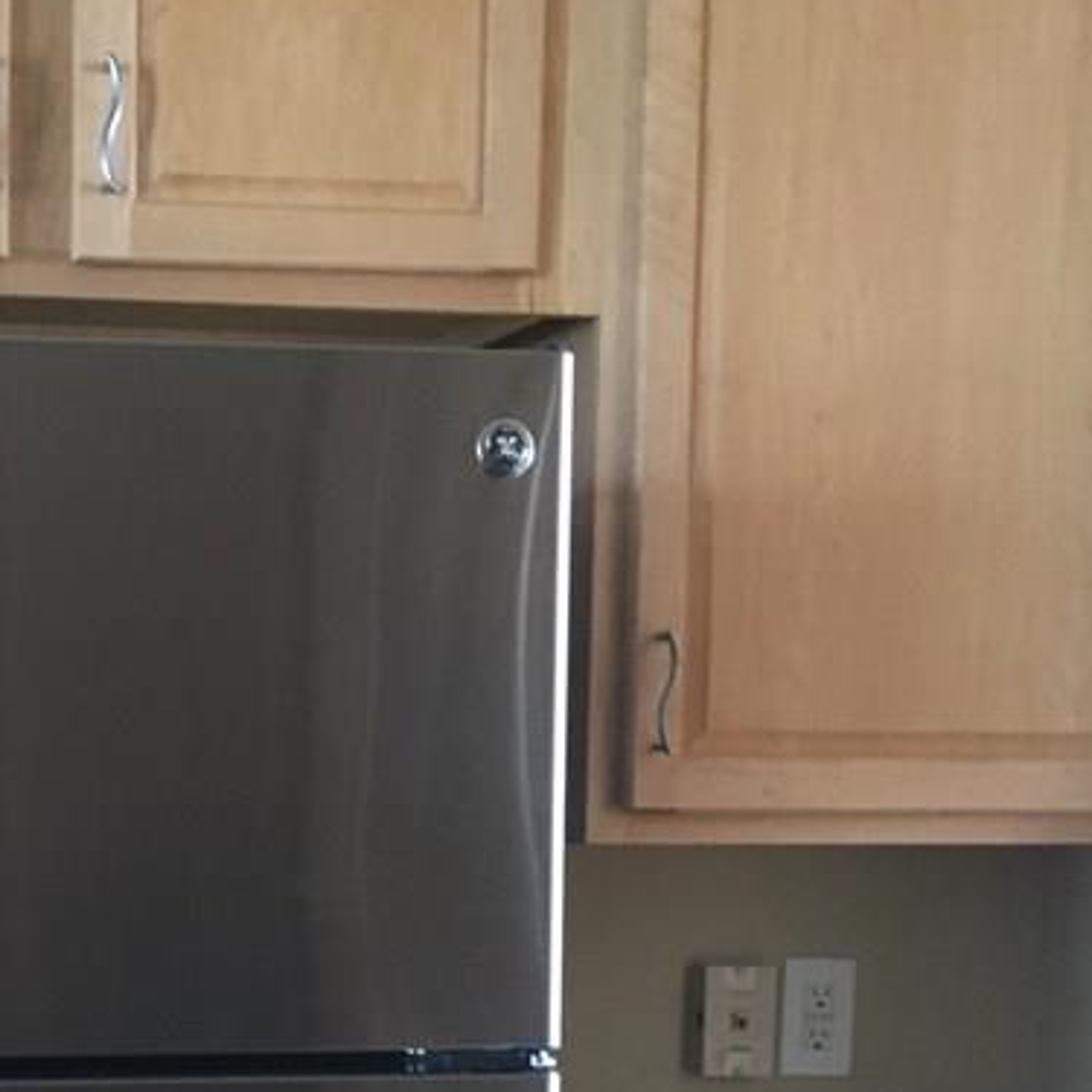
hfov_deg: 23.8
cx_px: 41
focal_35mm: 70
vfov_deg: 24.0
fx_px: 2498
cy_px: 990
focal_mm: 4.15
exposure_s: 1/20
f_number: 2.2
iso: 250
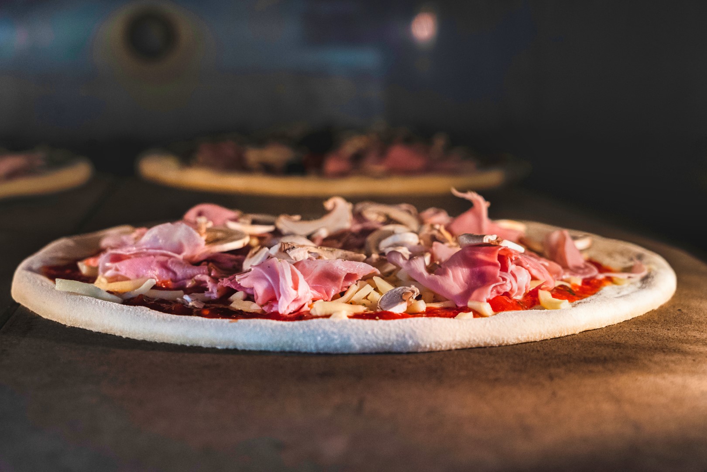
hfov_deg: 28.8
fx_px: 1375
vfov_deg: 19.5
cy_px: 236
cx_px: 354
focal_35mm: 70
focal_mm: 70
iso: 4000
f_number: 5
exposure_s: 1/160
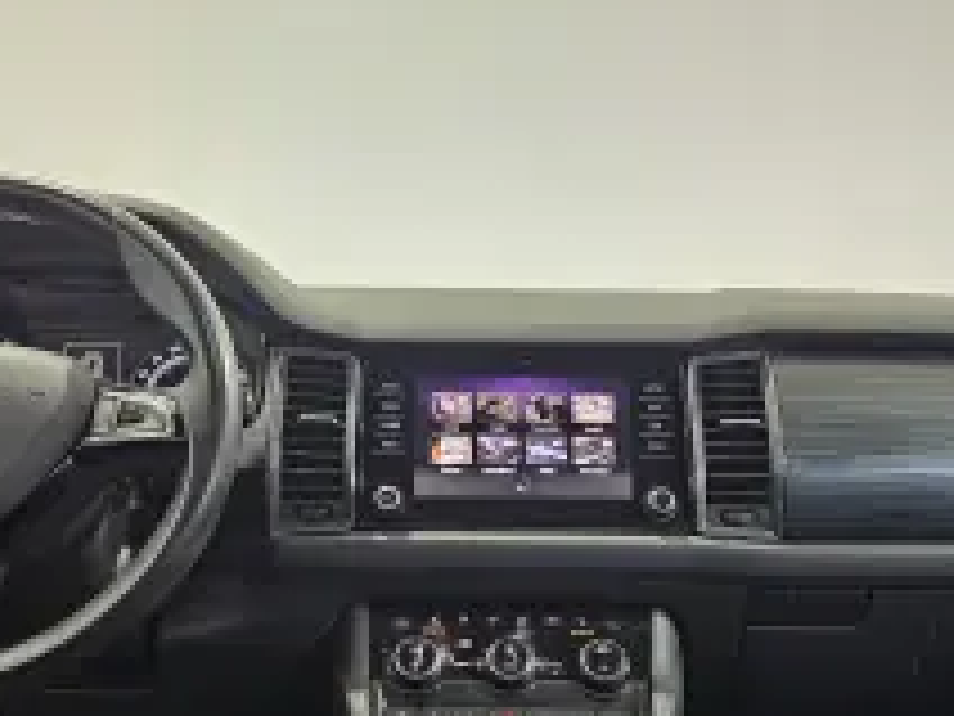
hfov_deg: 47.8
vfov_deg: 36.1
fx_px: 1075
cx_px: 441
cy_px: 527
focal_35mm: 39
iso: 500
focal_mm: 6.3
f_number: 1.7
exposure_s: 1/100
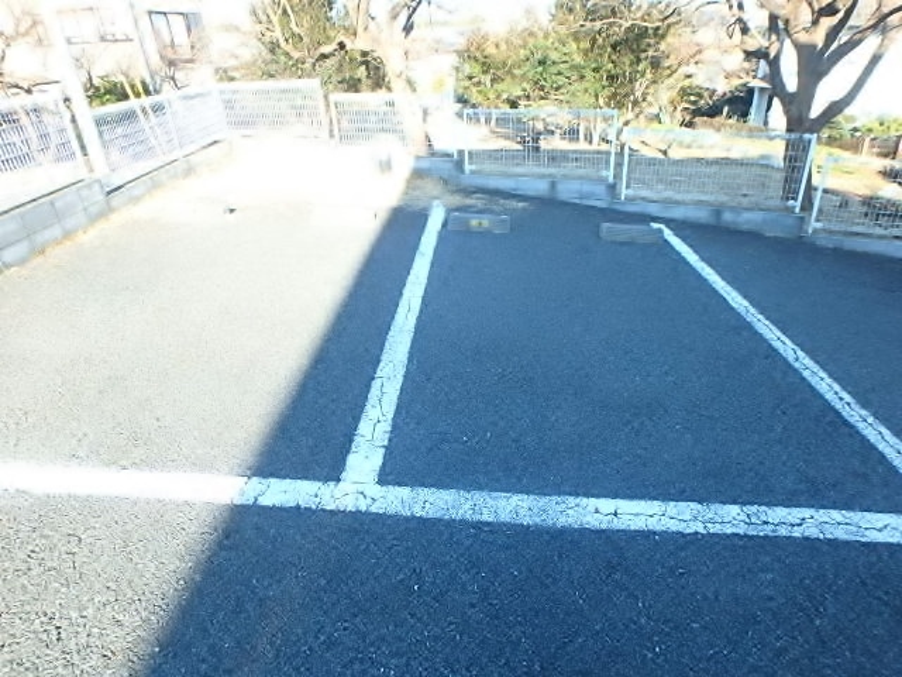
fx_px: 547
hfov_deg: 79.0
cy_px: 338
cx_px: 451
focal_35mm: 21
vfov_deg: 63.4
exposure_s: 1/250
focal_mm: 3.7
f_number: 3.5
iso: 250
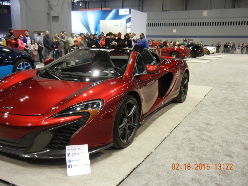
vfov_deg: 41.8
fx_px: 244
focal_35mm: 34
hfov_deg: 54.0
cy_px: 93
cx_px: 124
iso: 400
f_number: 3.6
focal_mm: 6.2
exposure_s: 1/50.4
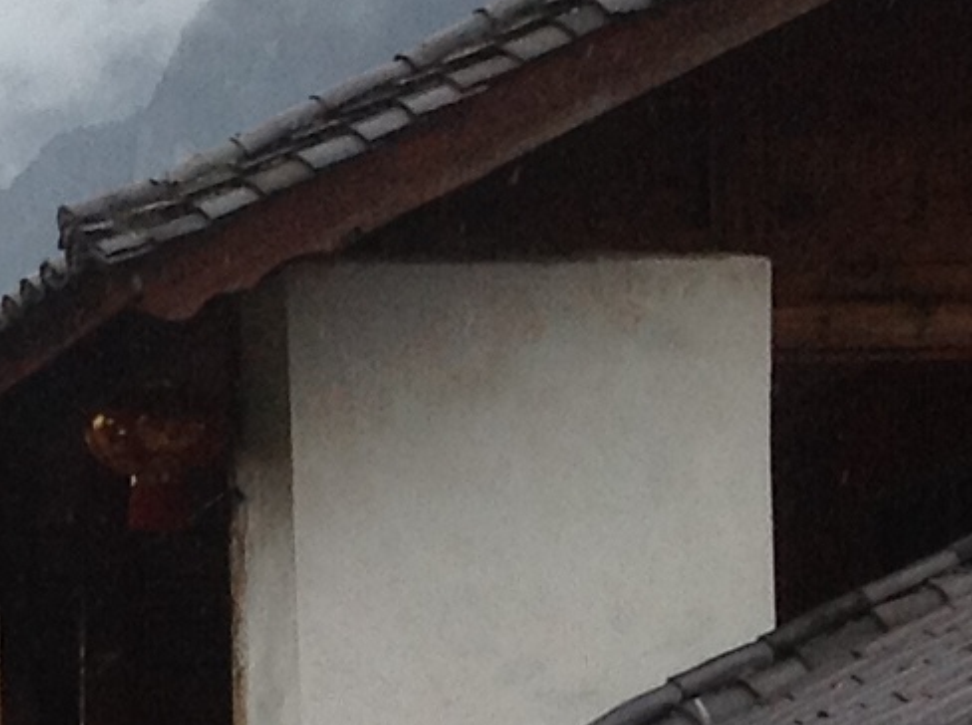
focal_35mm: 186
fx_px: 5213
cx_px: -1354
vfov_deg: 7.8
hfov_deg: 9.5
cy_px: 1151
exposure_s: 1/643
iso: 80
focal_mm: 4.28
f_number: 2.4
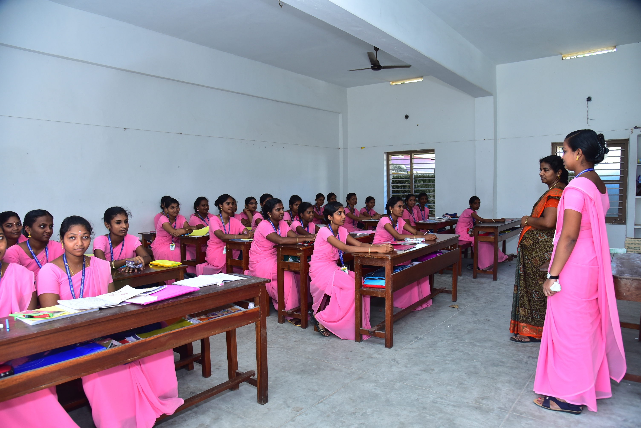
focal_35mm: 24
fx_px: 427
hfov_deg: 73.7
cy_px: 214
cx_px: 320
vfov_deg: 53.2
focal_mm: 24
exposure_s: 1/125
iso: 500
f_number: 5
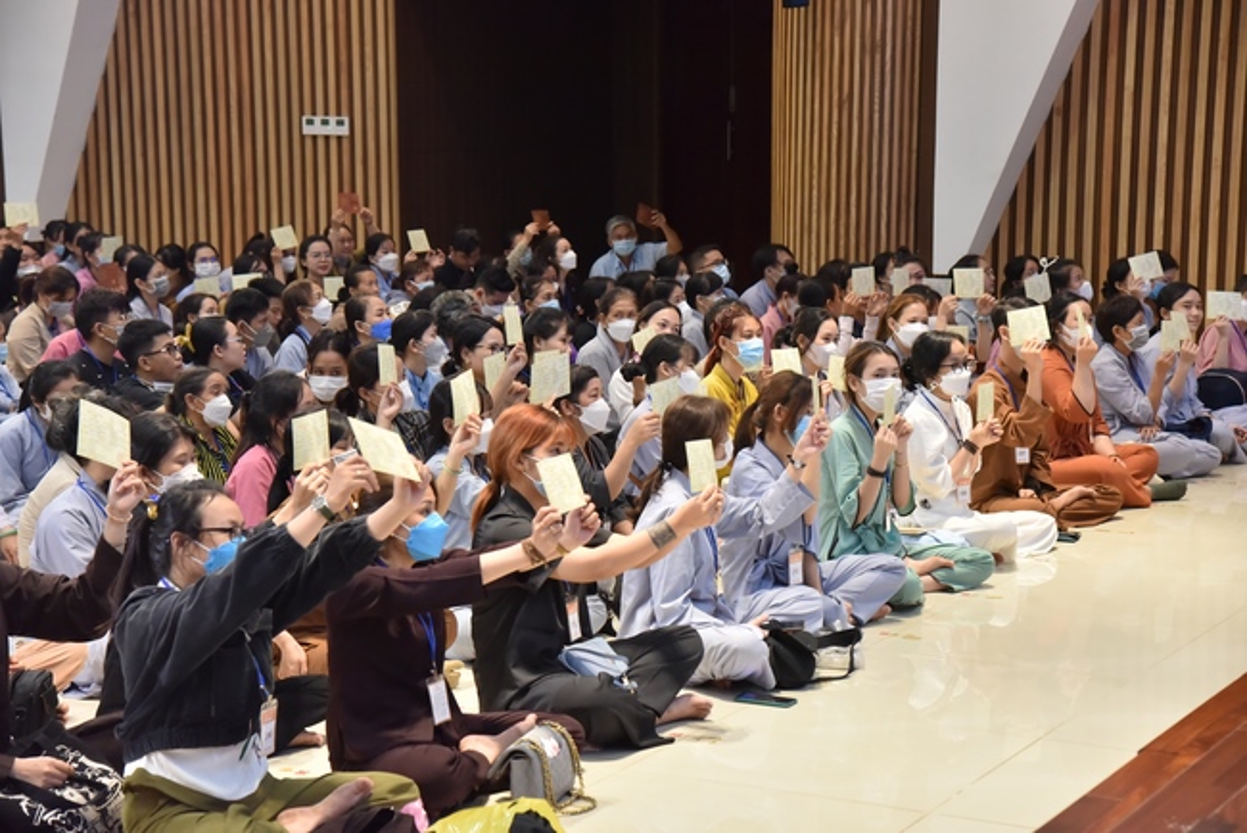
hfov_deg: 27.0
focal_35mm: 75
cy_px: 416
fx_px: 2599
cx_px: 624
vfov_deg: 18.2
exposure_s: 1/125
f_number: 5.6
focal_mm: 75
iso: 2500
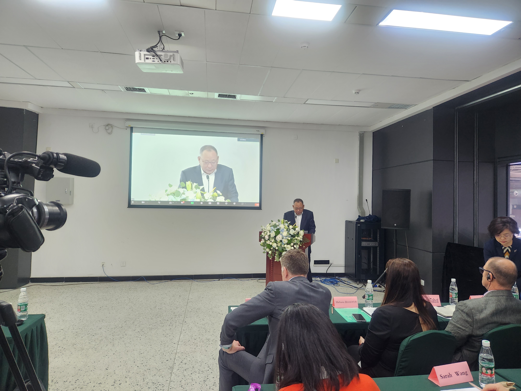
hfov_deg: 73.9
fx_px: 346
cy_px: 196
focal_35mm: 23
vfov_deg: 58.9
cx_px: 260
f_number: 1.8
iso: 400
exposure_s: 1/100
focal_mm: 5.4
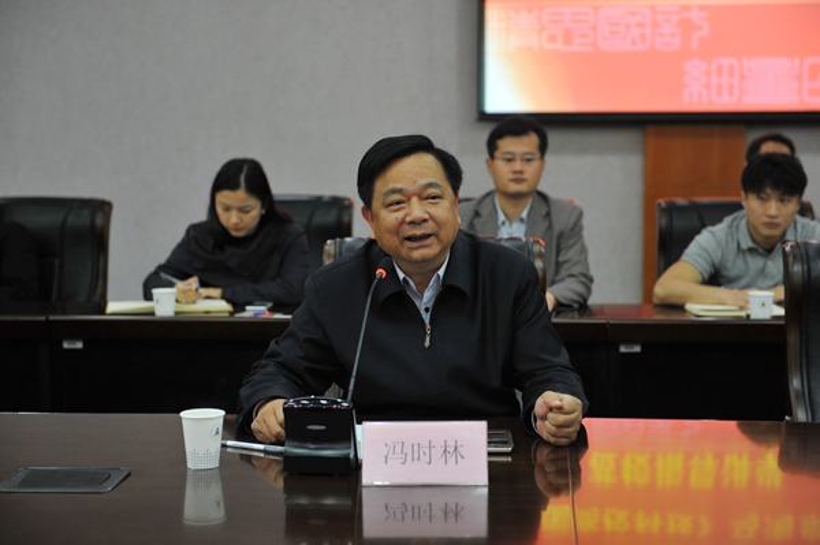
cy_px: 272
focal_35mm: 70
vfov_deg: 19.4
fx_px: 1593
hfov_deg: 28.9
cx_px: 410
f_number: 3.5
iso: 800
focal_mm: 70
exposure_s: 1/60
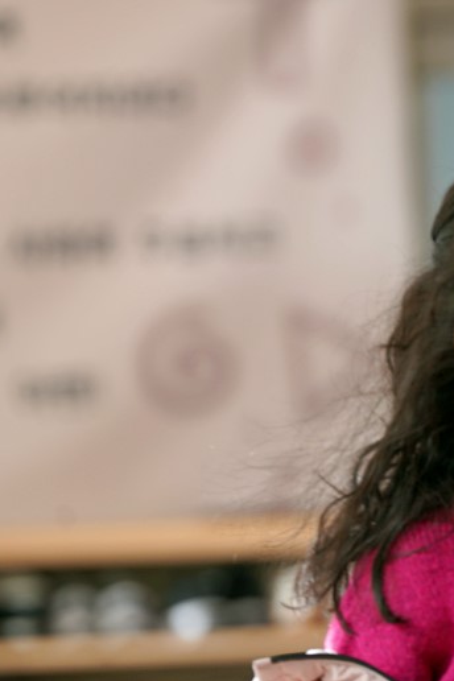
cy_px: 385
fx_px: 6601
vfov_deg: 5.9
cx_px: 562
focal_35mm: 349
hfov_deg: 3.9
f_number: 4
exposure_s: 1/250
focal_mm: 200
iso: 400
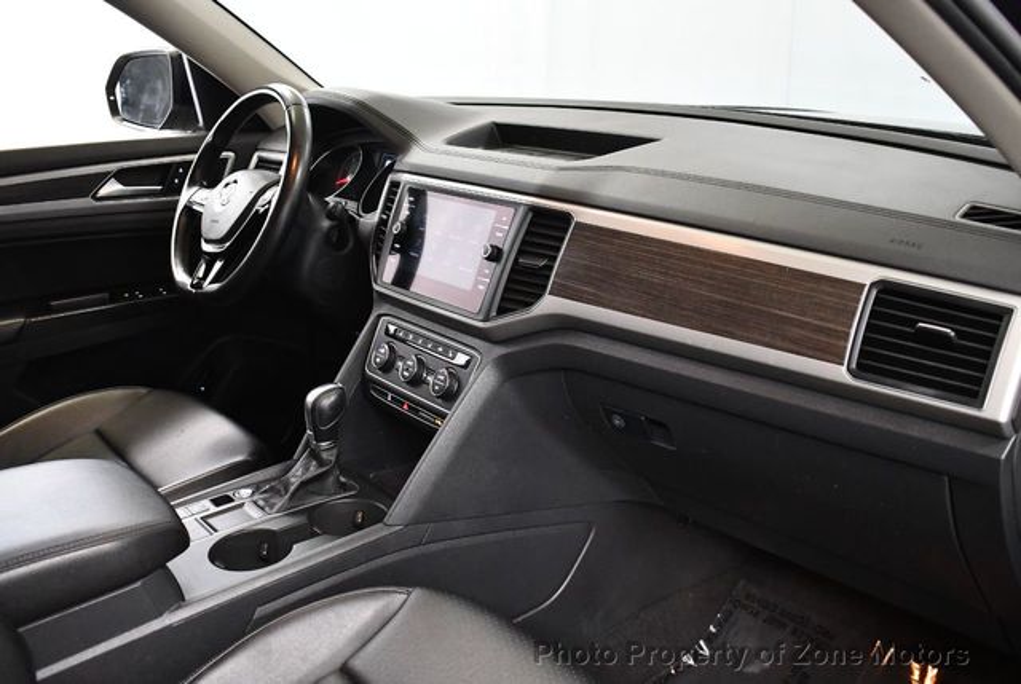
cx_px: 510
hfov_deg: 53.1
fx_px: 1023
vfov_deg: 37.0
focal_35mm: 36
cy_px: 342
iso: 3200
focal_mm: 18
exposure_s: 1/80
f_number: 3.5
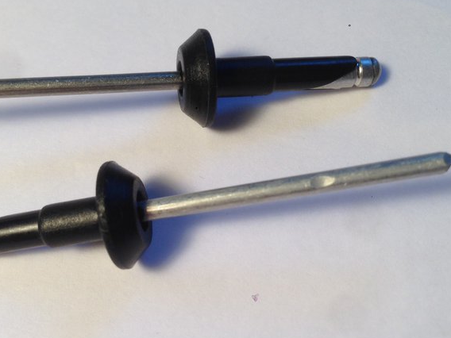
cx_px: 183
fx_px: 599
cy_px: 165
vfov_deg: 31.5
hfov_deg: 41.1
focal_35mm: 46
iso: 50
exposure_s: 1/120
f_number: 2.4
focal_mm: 4.12
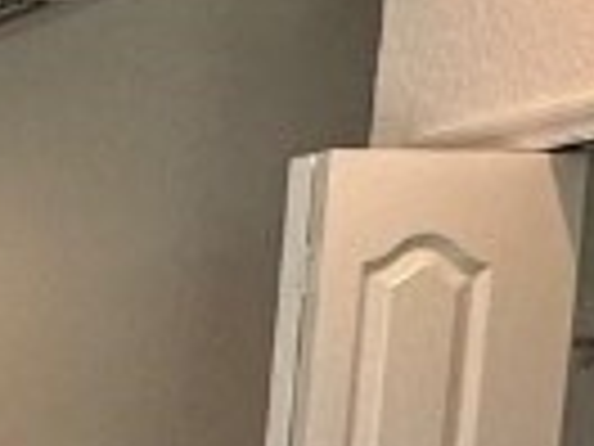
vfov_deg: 12.8
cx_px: -981
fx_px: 1870
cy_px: 698
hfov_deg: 12.4
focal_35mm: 109
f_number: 2.2
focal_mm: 2.22
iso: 125
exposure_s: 1/120
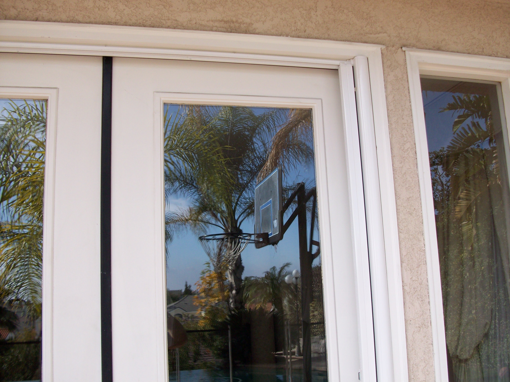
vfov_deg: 41.8
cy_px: 191
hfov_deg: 54.0
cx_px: 255
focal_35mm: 34
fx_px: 501
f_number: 2.8
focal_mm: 5.7
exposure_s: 1/352
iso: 64
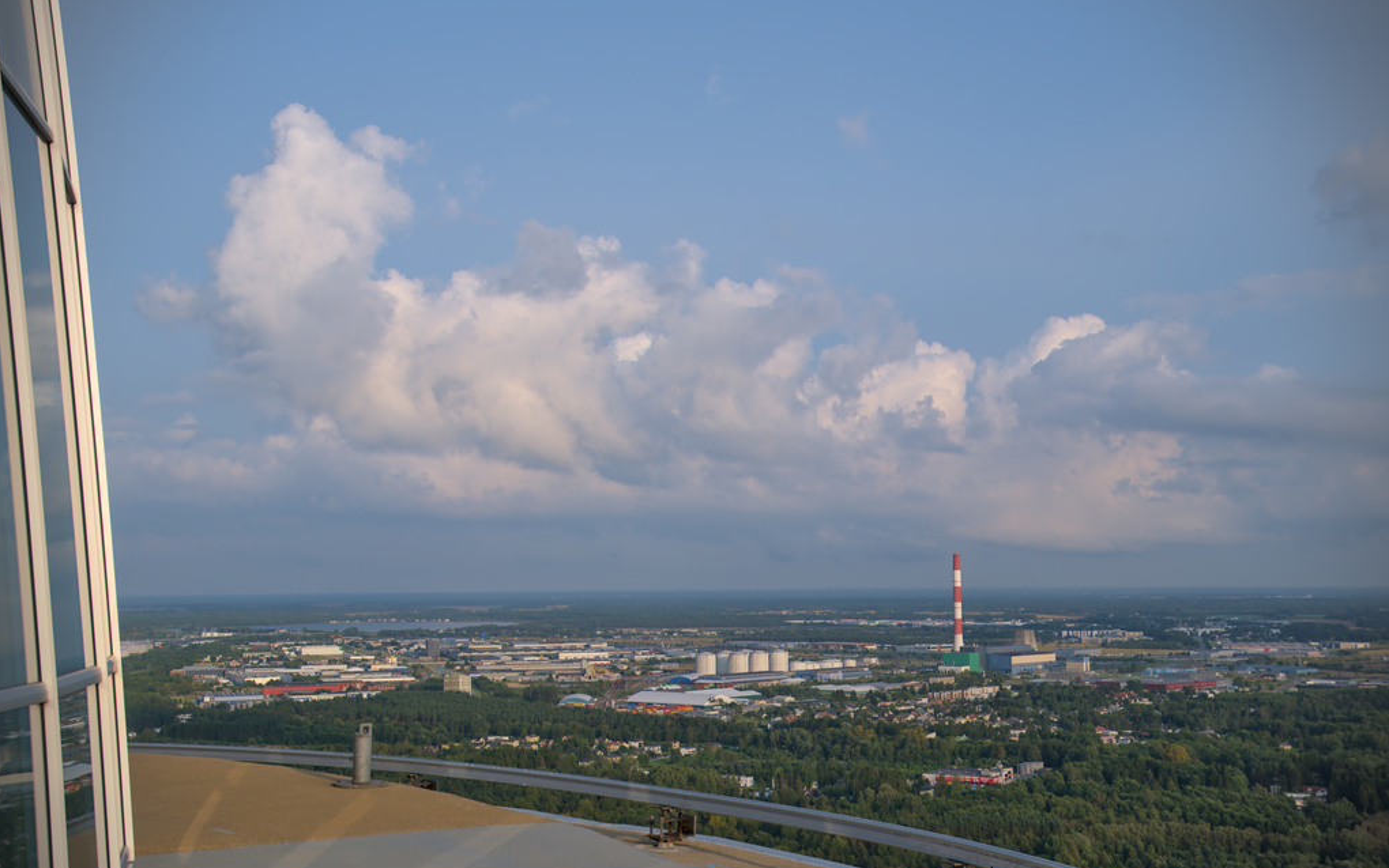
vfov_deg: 29.2
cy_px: 461
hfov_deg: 45.3
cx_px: 693
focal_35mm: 44
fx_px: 1666
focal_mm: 28.4
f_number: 5
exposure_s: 1/950
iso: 320
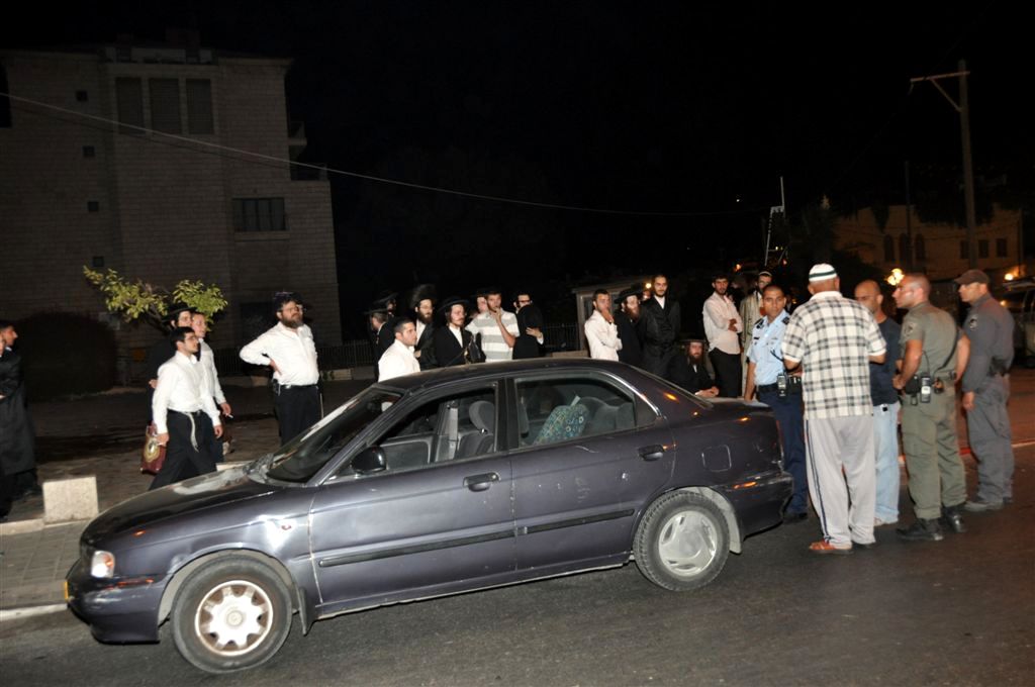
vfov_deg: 39.9
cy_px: 344
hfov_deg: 57.3
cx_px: 518
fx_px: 948
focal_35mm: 33
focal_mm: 22
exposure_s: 1/60
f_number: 4
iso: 800
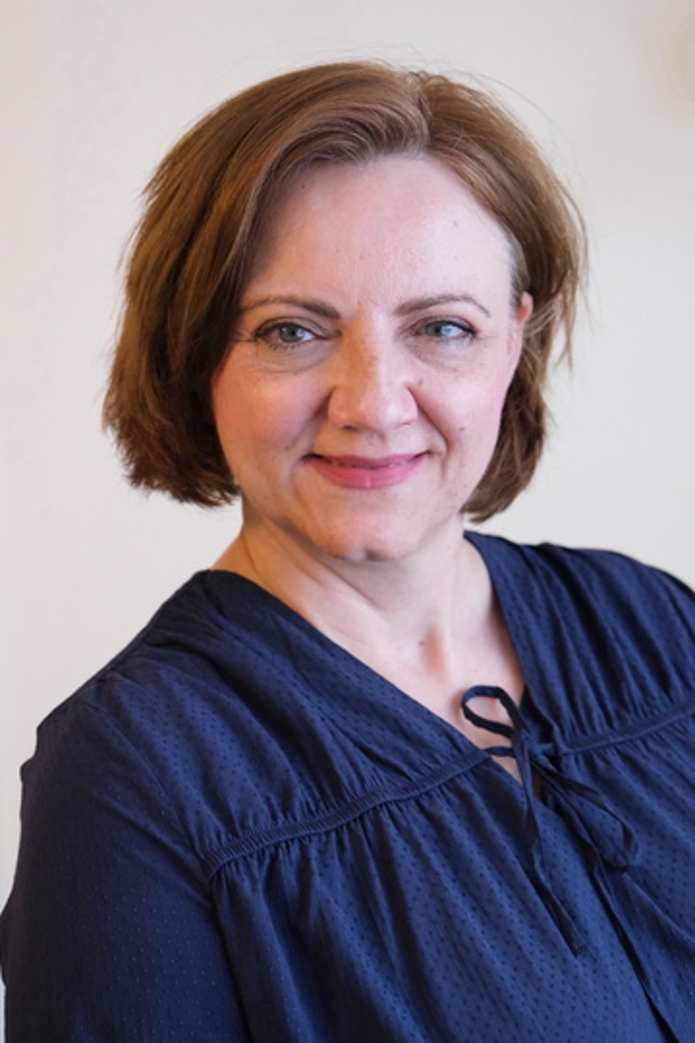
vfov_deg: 28.8
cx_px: 348
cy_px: 522
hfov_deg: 19.5
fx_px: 2027
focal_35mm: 70
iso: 5000
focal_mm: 46.6
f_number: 4
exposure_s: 1/125
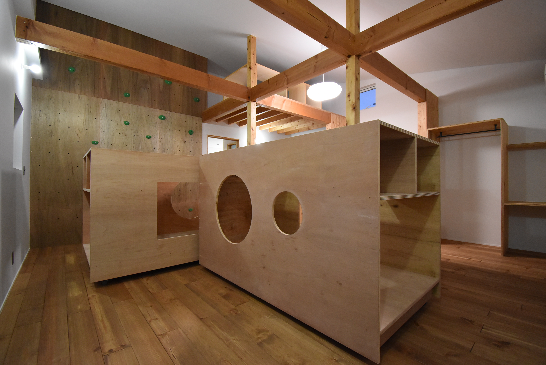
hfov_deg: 100.3
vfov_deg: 77.4
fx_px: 228
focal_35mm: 15
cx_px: 273
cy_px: 182
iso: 2500
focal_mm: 10
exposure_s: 1/60
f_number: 4.5
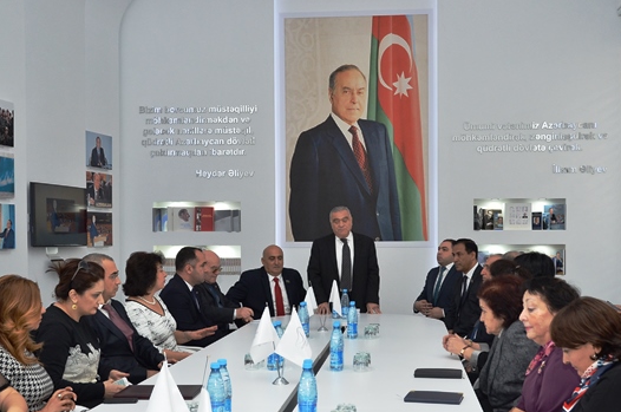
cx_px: 340
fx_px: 786
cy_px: 246
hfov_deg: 43.1
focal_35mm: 46
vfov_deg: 29.3
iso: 800
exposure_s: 1/125
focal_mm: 25
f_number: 8
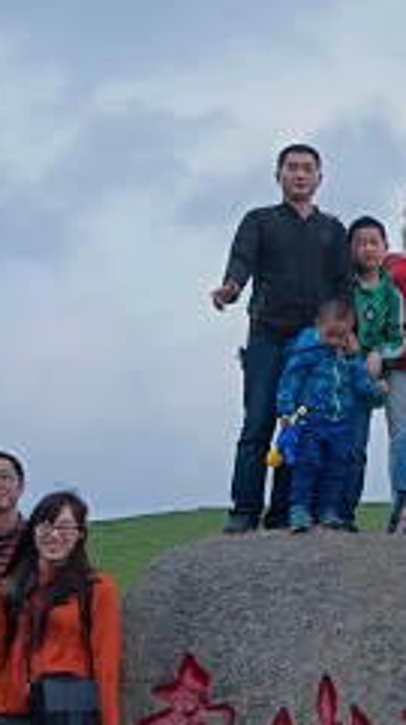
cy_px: 331
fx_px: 1728
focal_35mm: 90
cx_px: 517
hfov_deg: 13.0
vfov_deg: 23.7
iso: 500
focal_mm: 23
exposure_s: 1/100
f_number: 9
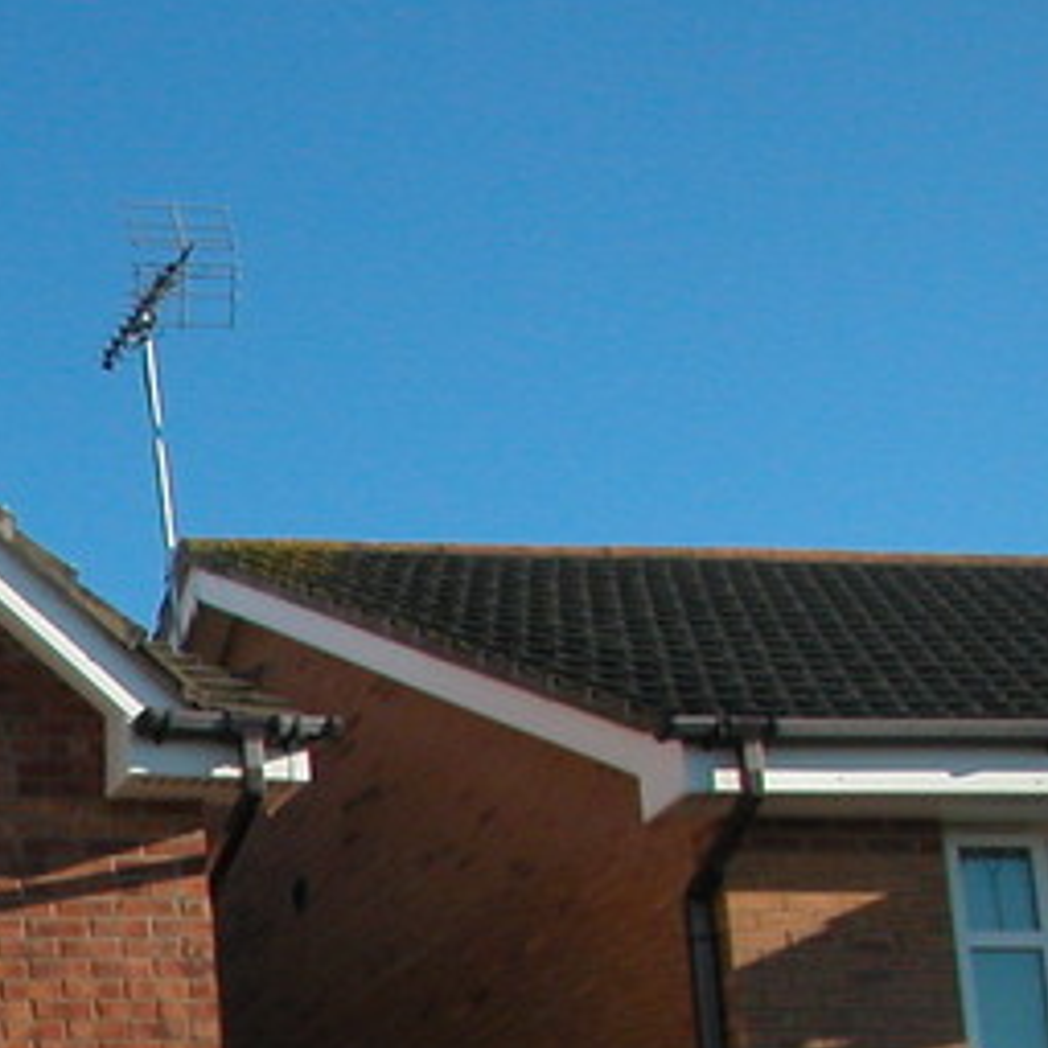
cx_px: -888
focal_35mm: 135
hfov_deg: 11.8
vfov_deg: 12.6
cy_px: 1332
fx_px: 4624
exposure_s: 1/340
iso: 100
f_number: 5.5
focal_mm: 9.7
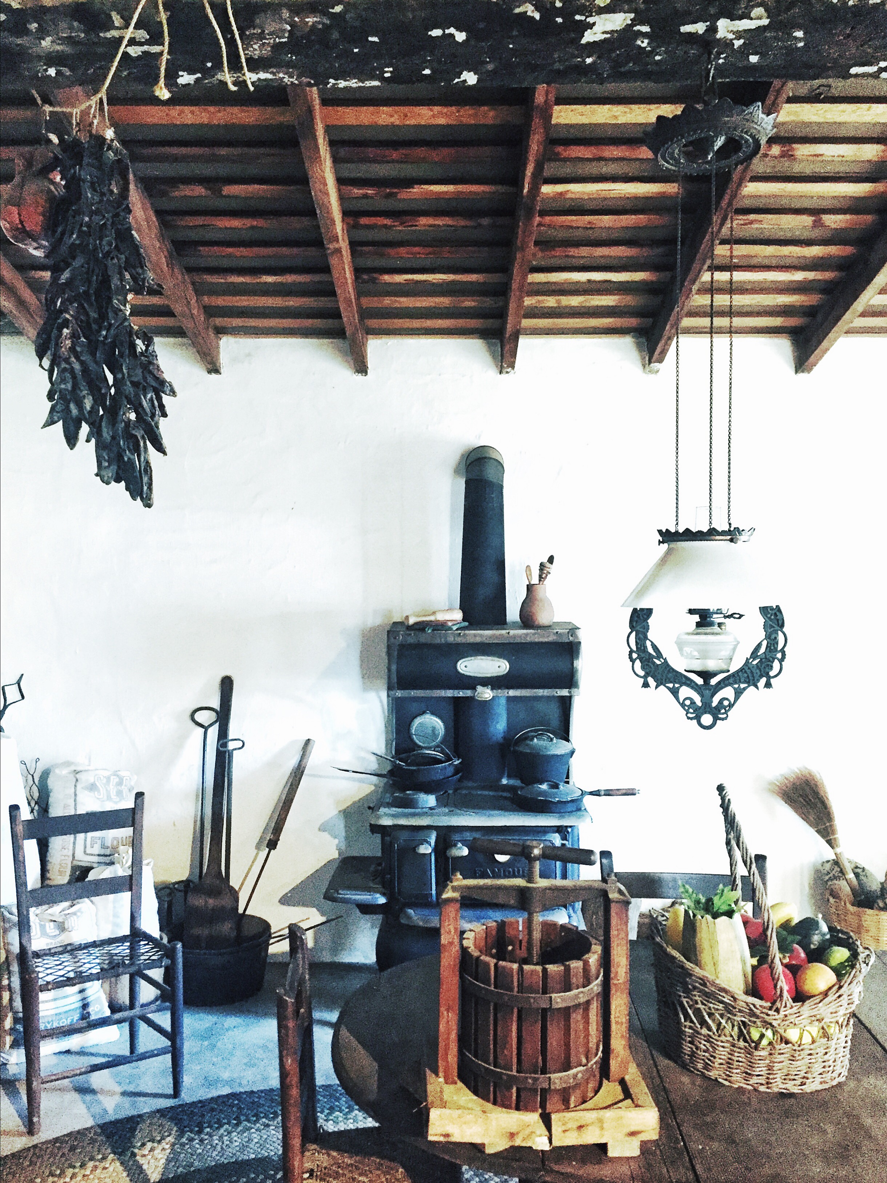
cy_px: 592
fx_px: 991
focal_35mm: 29
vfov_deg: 61.7
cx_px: 444
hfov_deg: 48.2
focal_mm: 4.15
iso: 250
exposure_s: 1/20
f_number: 2.2
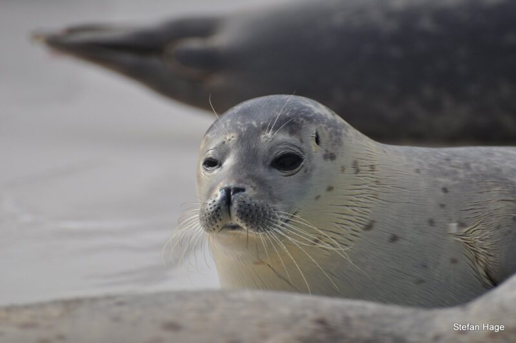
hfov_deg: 4.6
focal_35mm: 450
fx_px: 6445
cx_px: 258
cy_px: 172
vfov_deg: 3.0
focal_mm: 300
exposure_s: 1/1250
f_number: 5.6
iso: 400
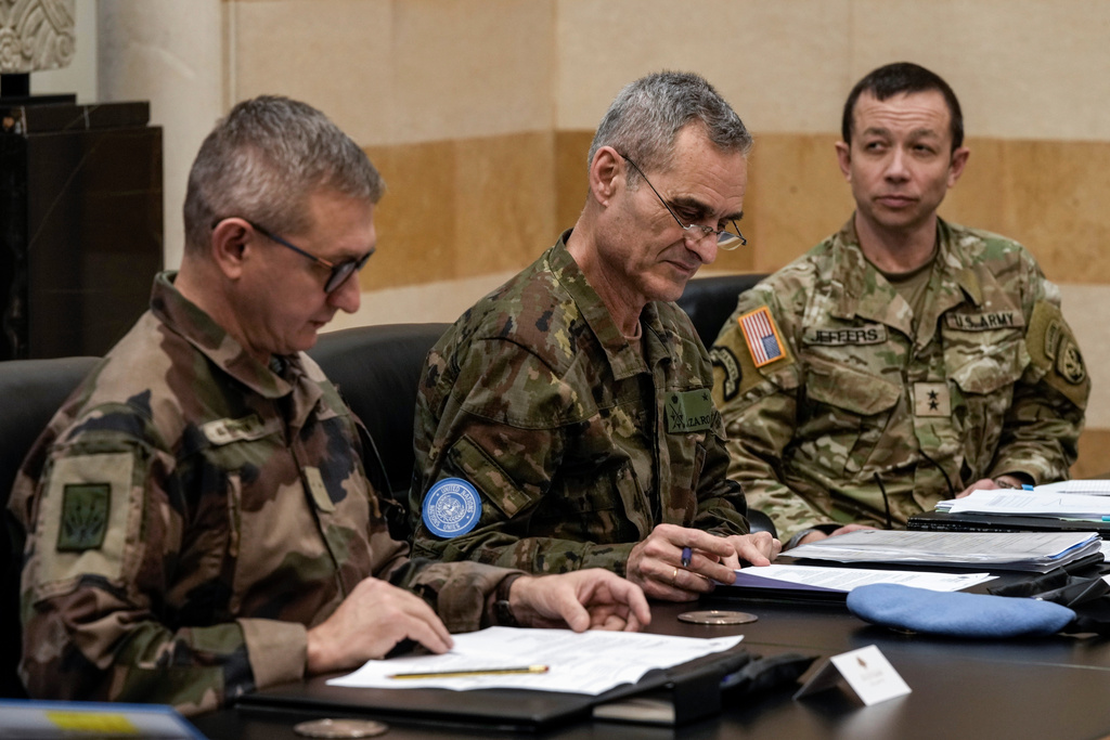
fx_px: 4163
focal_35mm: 135
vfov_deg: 10.2
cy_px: 370
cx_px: 555
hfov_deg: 15.2
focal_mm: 135
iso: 1250
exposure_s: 1/50
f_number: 5
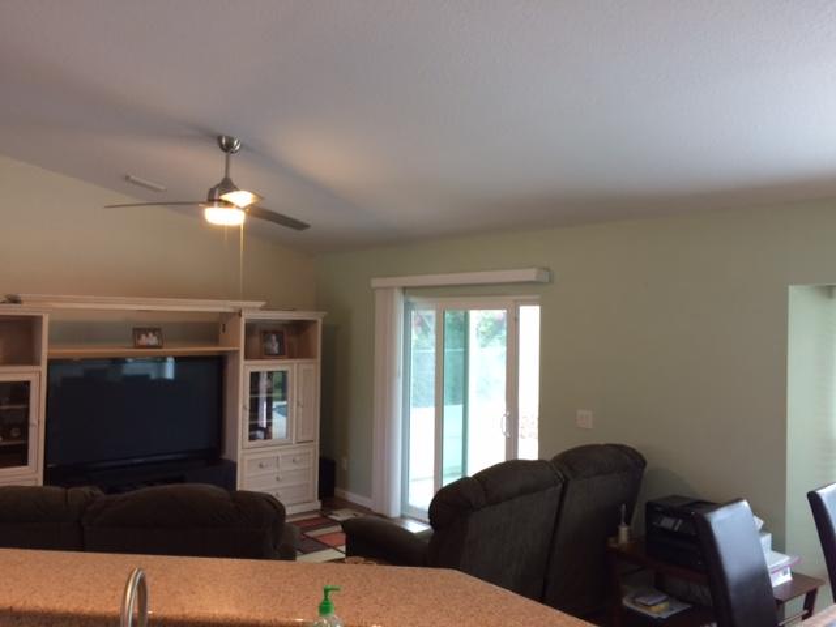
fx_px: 700
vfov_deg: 48.2
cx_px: 418
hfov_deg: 61.7
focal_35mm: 29
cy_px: 314
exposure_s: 1/30
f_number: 2.2
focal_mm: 4.15
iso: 80
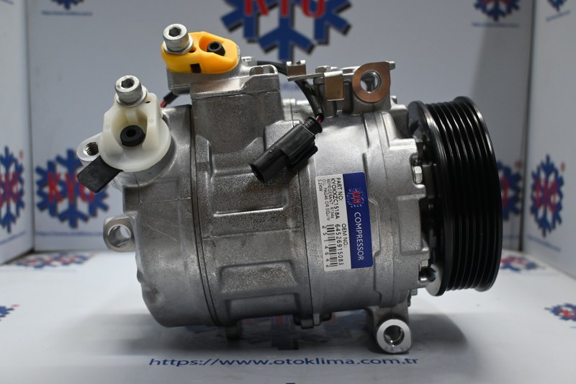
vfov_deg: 35.5
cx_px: 288
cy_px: 192
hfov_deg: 51.3
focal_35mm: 38
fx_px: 600
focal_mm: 25
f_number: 4.2
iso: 1000
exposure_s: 1/125
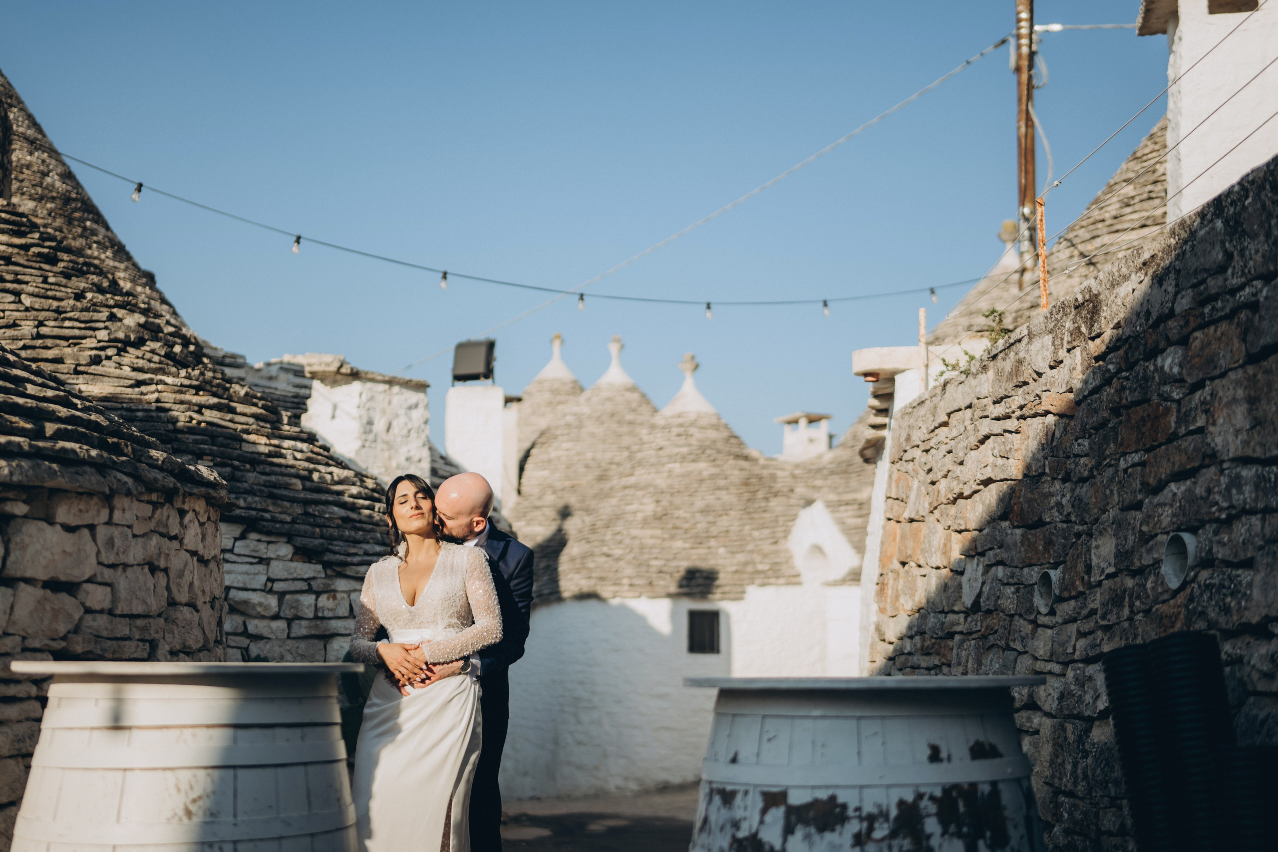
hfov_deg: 54.4
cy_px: 426
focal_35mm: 35
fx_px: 1242
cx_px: 639
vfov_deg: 37.9
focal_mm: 35
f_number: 1.4
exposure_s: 1/5000
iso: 100
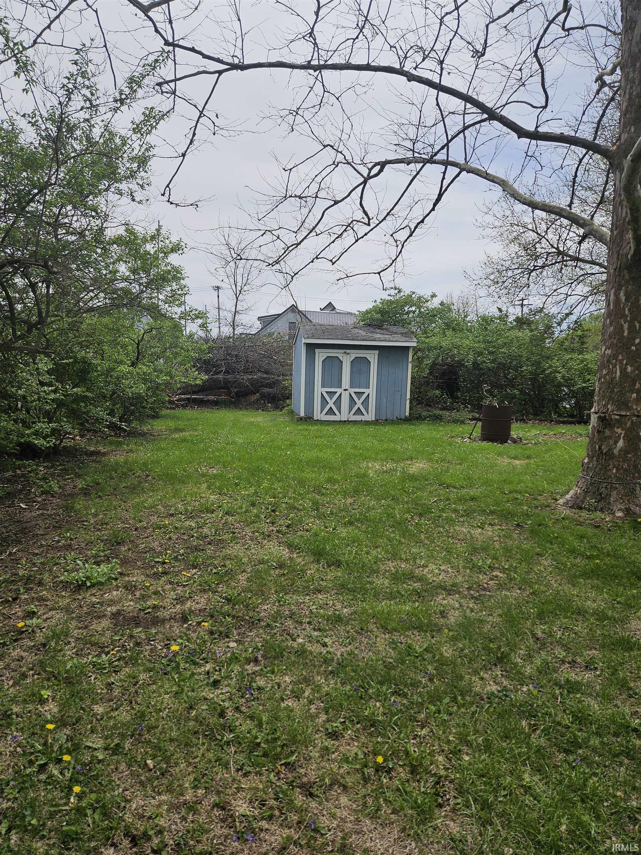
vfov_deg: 73.9
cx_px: 320
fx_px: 568
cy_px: 428
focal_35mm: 23
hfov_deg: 58.9
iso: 25
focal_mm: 5.4
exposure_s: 1/3531
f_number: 1.8
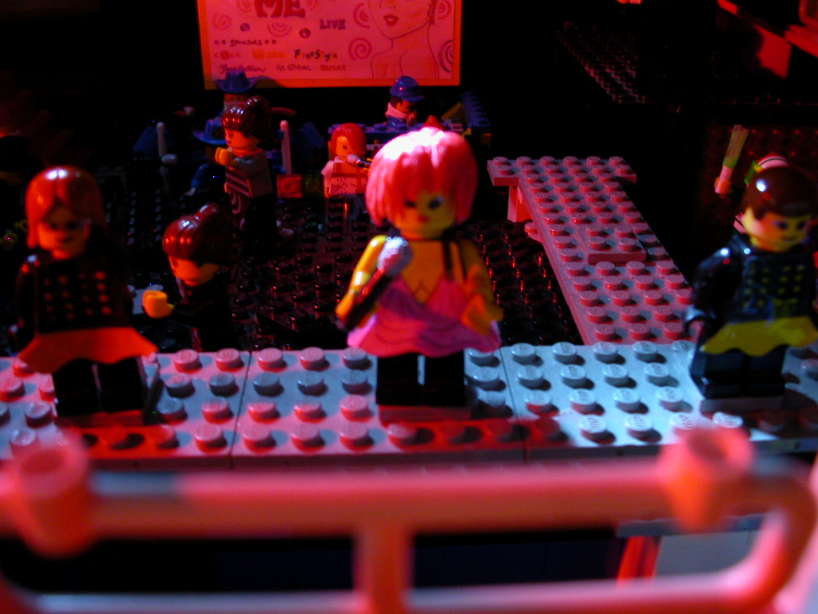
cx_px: 409
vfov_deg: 38.7
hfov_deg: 50.1
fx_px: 874
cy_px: 307
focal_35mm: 37
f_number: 2.7
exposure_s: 1
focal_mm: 5.6
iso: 200
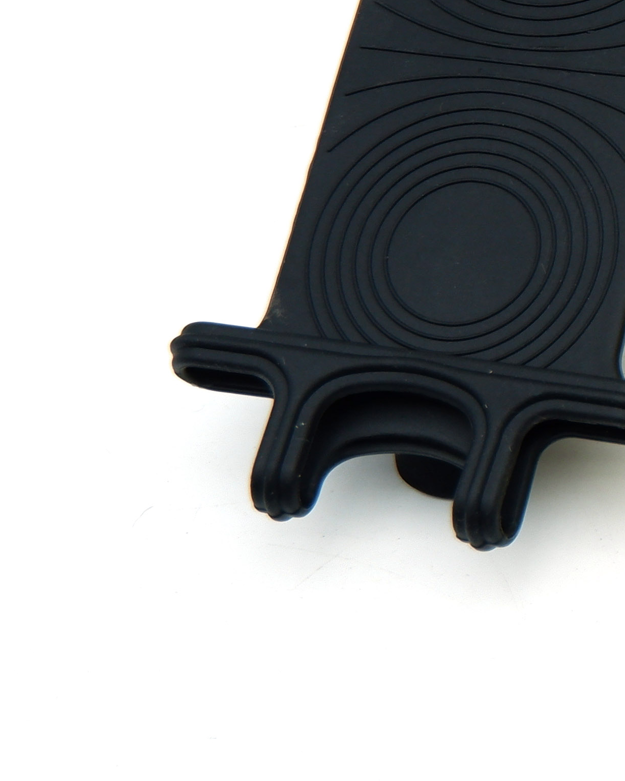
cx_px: 1515
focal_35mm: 154
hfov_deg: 9.0
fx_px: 3560
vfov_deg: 12.4
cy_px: 96
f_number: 5.6
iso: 200
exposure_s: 1/125
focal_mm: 28
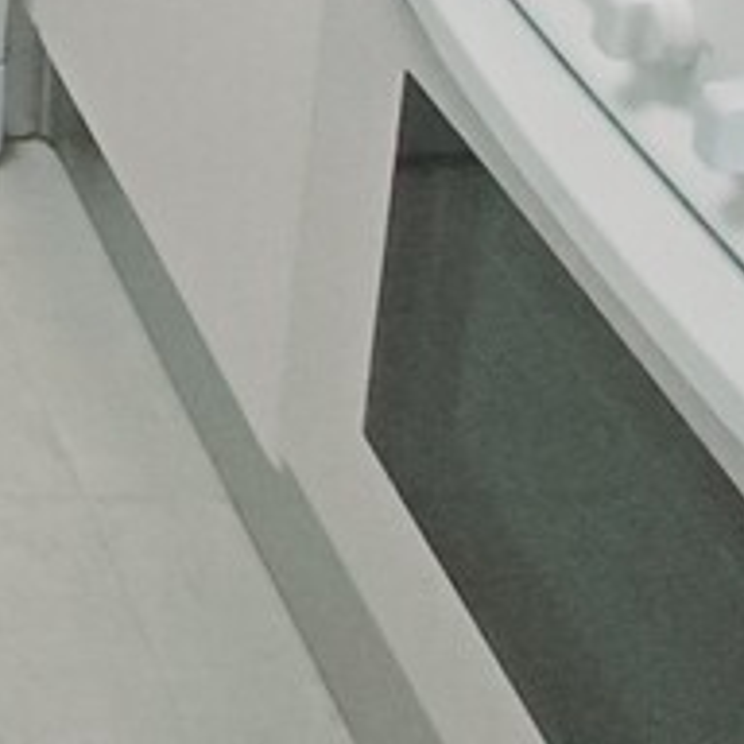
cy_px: -1141
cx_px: -783
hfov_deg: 16.4
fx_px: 1897
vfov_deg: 13.8
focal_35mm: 78
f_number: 2.2
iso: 125
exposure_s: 1/50
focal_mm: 1.42
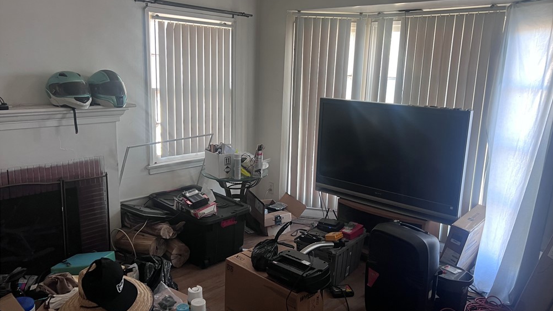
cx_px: 282
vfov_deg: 40.2
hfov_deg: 66.0
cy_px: 146
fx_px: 425
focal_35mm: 29
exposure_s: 1/60
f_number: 1.5
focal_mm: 5.7
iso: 160
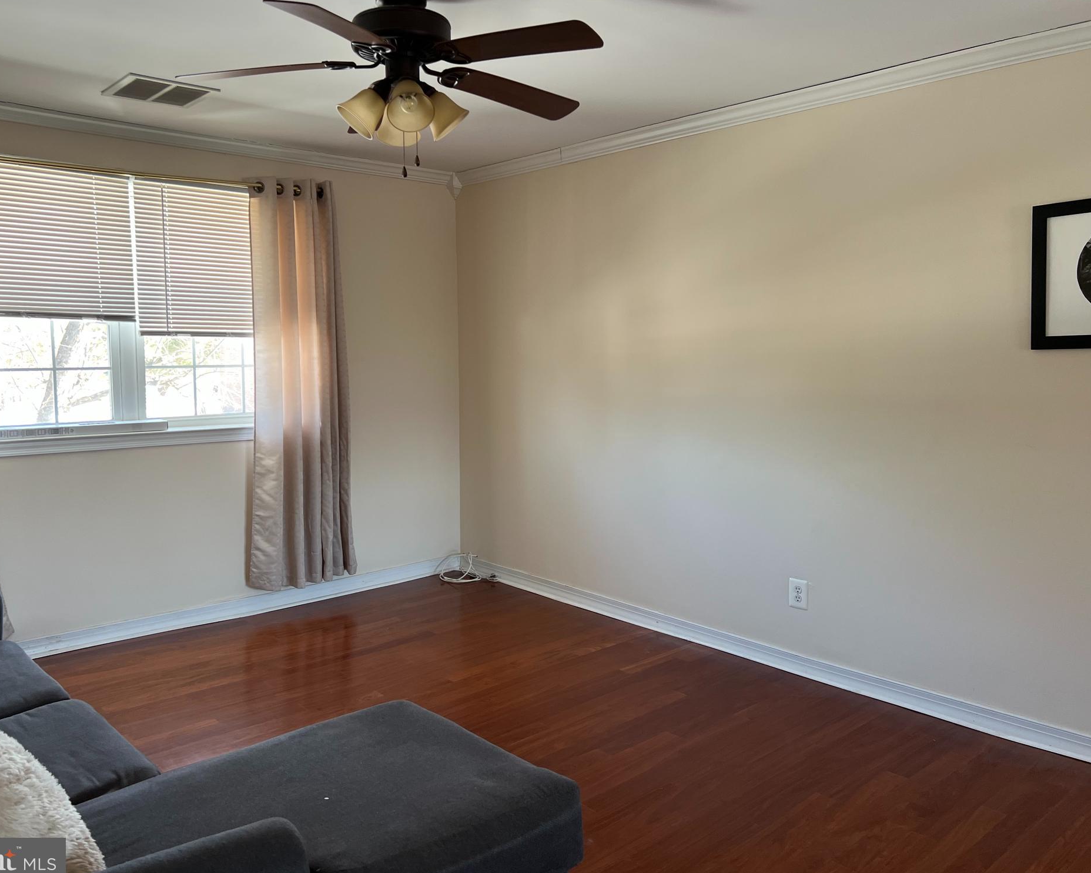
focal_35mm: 28
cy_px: 434
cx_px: 521
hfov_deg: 62.2
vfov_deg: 51.5
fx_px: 904
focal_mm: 5.7
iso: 80
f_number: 1.5
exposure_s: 1/60
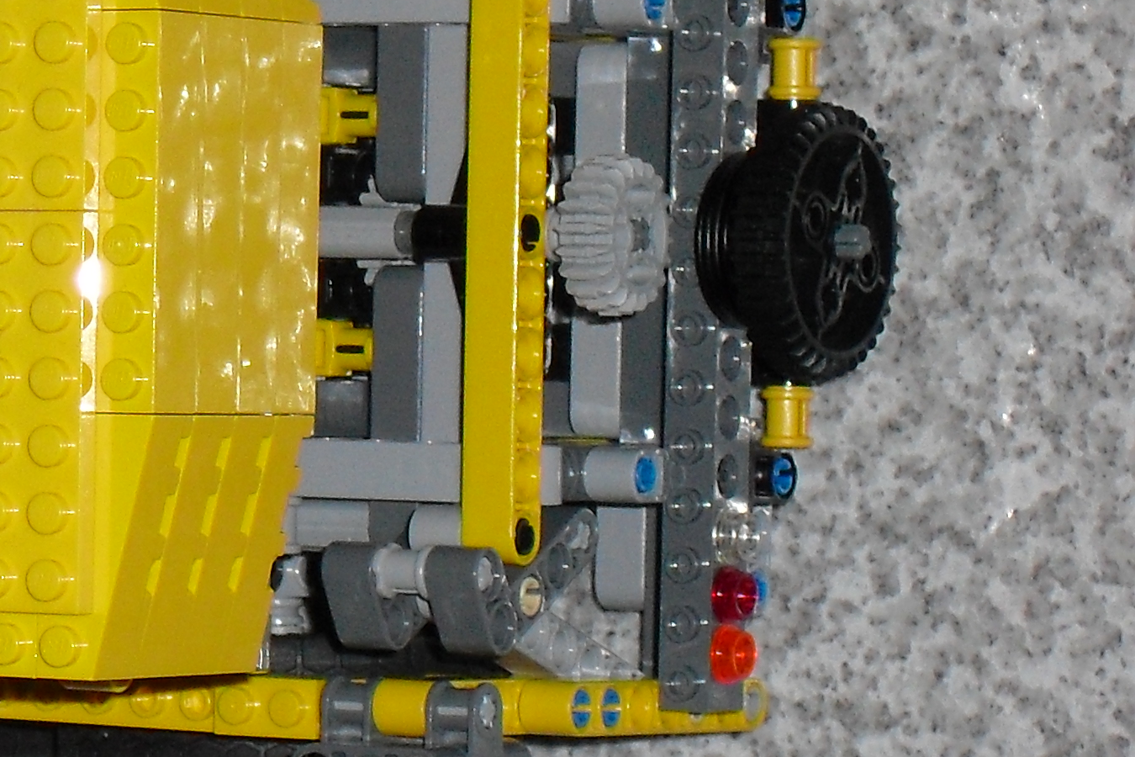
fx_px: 7188
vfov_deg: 6.0
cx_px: -543
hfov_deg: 8.8
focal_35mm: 228
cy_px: 186
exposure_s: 1/60
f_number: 4.6
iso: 200
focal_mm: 13.1
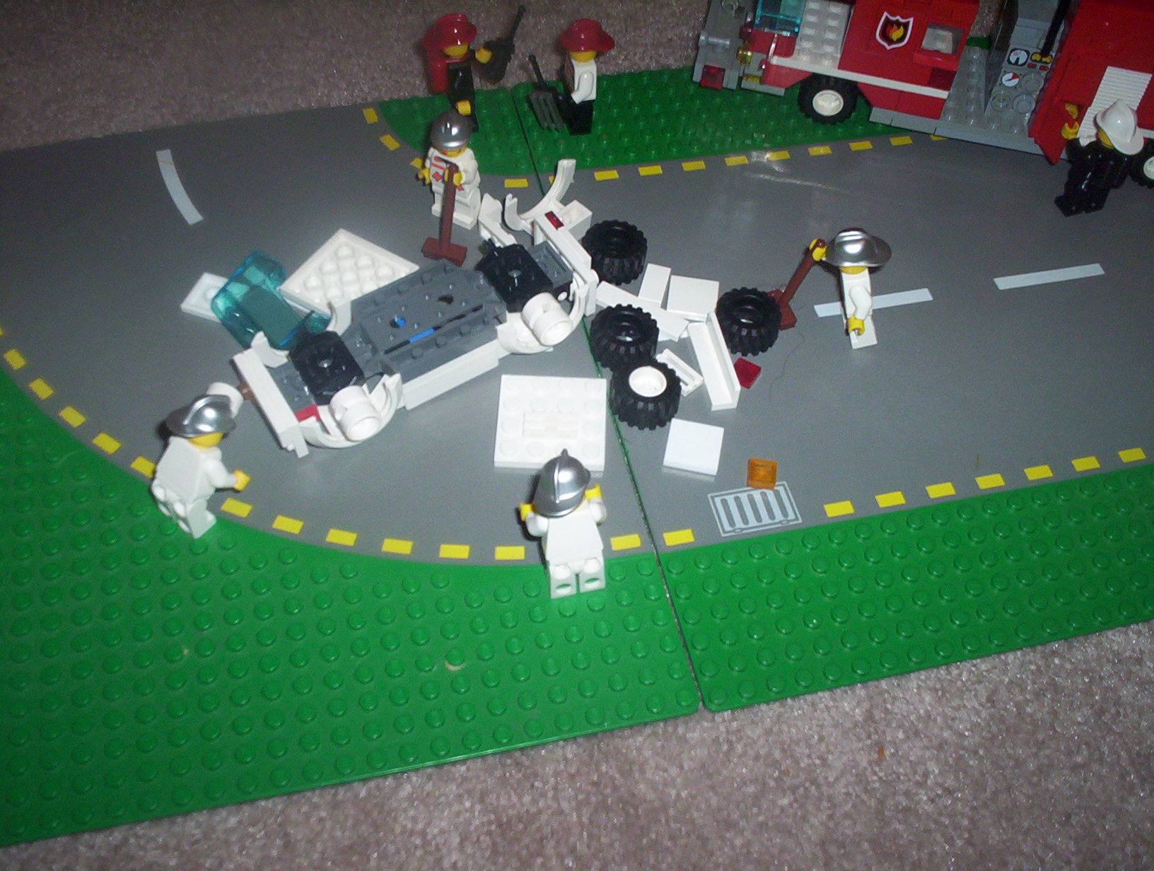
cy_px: 436
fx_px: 1270
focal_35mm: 38
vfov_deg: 37.9
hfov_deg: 48.9
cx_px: 577
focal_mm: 4.99
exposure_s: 1/60
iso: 140
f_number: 4.5
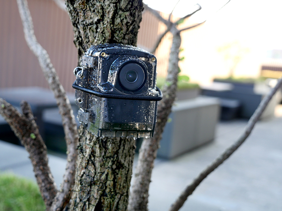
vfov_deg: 32.9
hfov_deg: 42.9
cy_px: 106
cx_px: 141
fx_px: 358
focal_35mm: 44
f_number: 2.8
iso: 200
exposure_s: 1/160
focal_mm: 22
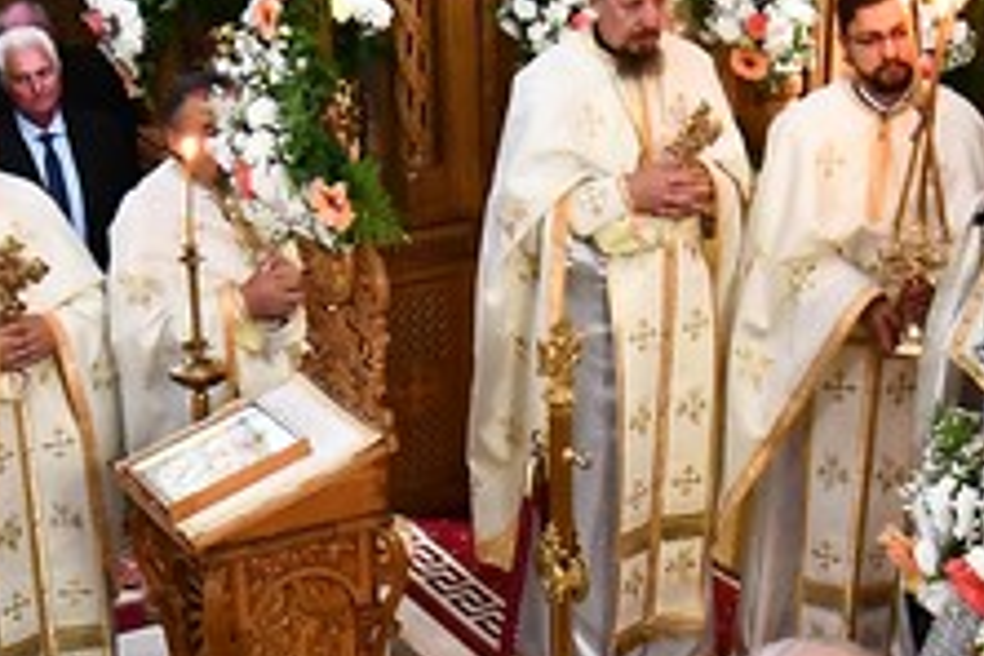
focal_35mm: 81
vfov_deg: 16.5
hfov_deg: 25.1
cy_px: 643
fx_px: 2214
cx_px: 492
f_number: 4.5
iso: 2500
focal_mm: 10
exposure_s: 1/30
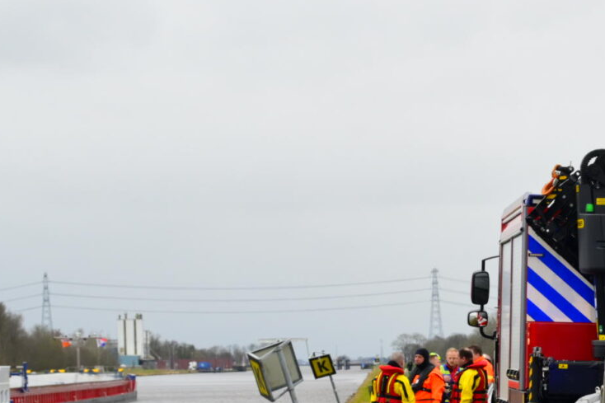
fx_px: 2873
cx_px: 832
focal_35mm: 171
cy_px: 457
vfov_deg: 8.0
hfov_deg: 11.6
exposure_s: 1/250
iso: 500
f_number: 7.1
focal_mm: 49
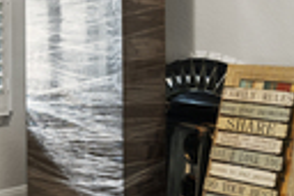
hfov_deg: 27.3
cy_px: 36
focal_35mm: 70
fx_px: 571
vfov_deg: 19.2
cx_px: 2
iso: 400
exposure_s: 1/5
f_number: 2.8
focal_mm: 14
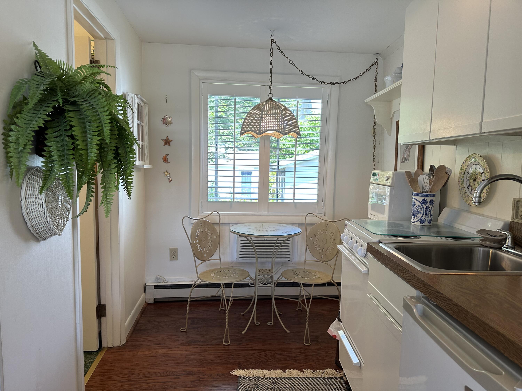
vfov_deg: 56.8
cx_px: 261
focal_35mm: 24
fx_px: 362
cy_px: 196
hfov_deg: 71.6
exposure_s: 1/120
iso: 100
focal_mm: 6.86
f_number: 1.78
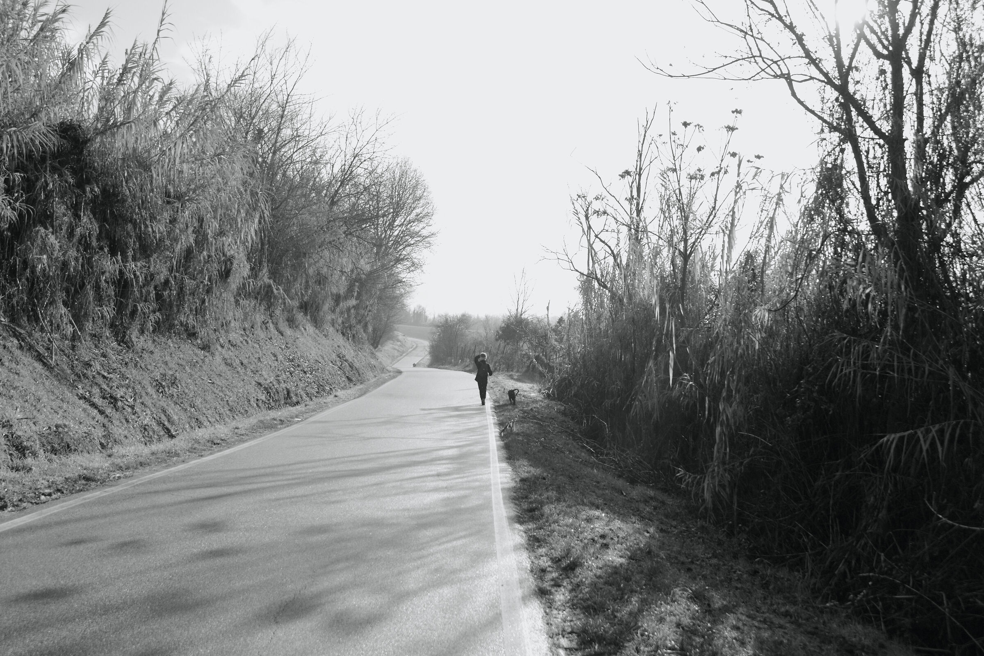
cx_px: 492
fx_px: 956
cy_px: 328
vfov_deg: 37.8
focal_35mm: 35
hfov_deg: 54.4
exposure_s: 1/8000
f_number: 4
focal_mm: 35
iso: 2500
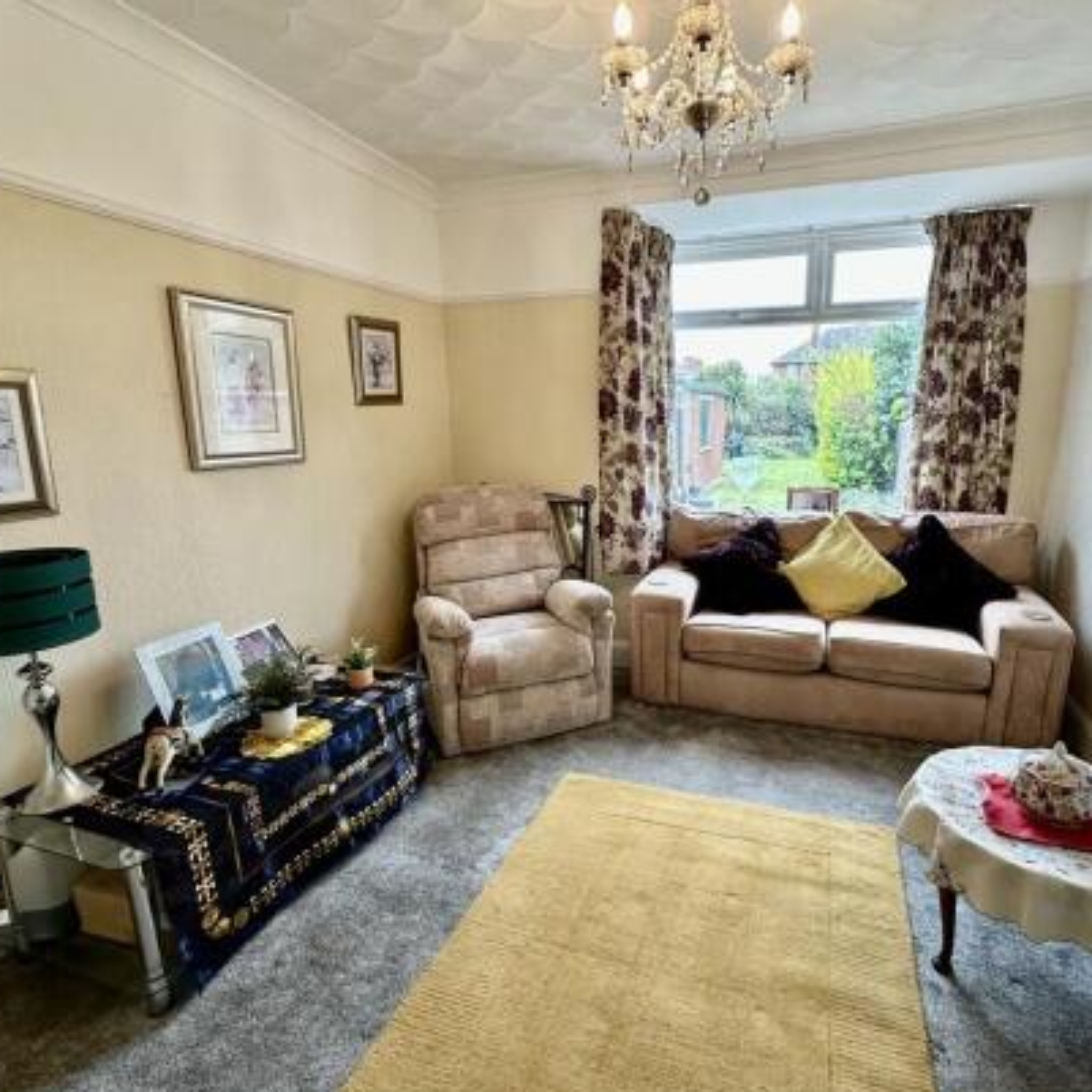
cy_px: 549
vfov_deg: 80.7
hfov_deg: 80.3
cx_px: 622
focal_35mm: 18
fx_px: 642
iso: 160
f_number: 2.2
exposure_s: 1/100
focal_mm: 2.22
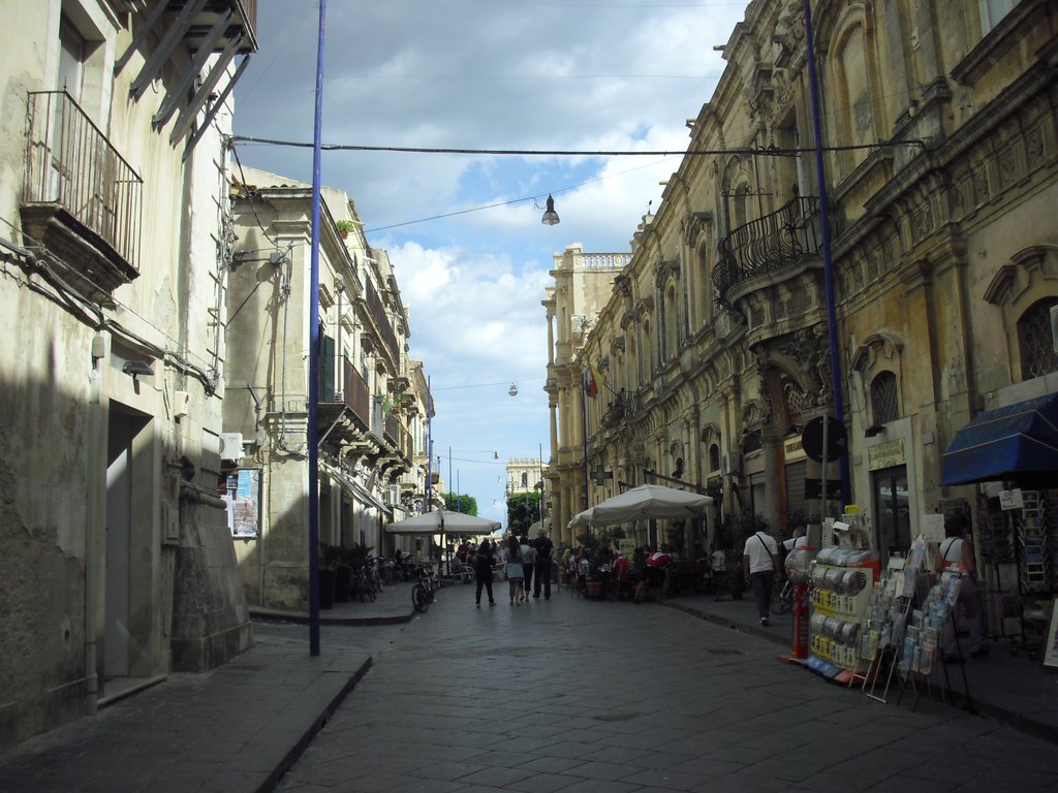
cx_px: 529
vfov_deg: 37.7
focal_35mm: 38
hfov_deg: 49.0
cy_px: 396
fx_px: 1161
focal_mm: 6.2
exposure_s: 1/250
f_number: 8
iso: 100
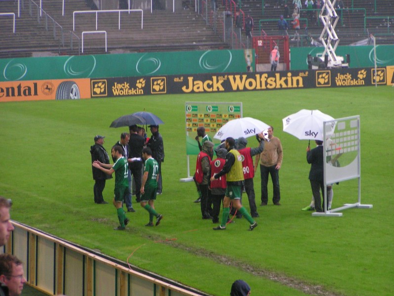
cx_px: 197
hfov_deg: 10.5
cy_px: 148
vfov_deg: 7.9
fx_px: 2151
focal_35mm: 189
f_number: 3.5
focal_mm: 28.8
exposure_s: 1/80
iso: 200
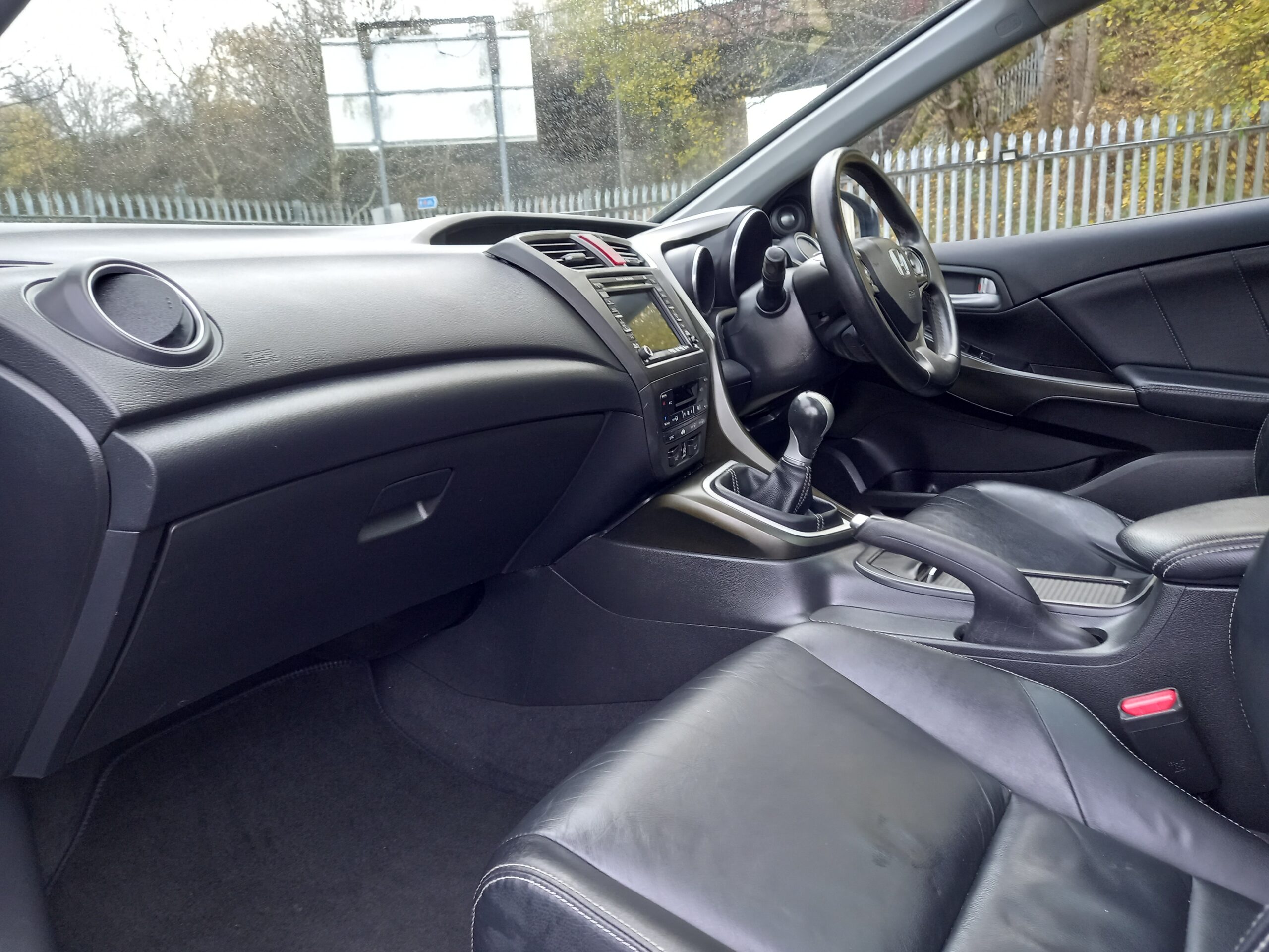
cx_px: 634
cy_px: 476
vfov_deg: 54.9
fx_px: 916
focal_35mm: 25
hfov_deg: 69.4
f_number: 2
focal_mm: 4.6
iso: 160
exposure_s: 1/30
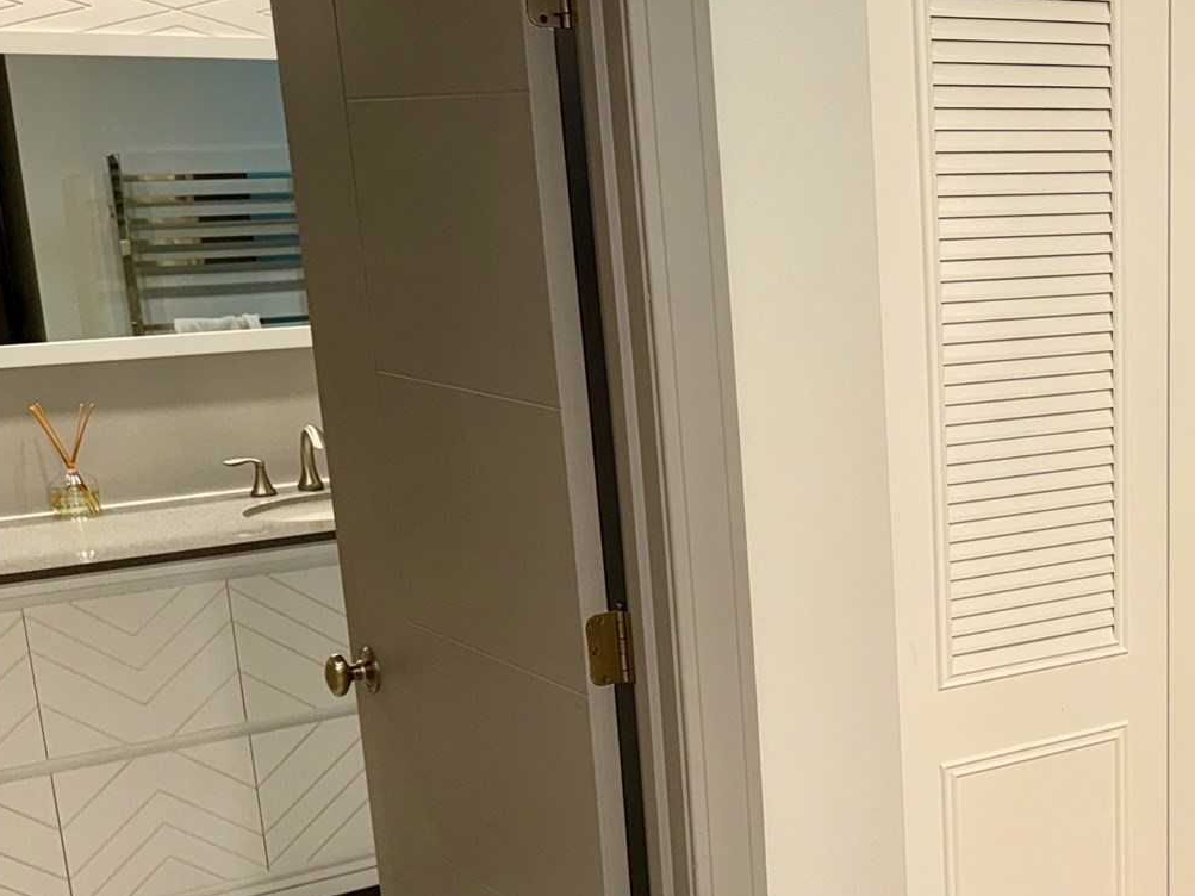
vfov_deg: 29.4
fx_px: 1691
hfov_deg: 36.4
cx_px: 1090
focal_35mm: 49
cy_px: 617
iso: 80
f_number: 1.78
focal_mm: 6.76
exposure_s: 1/47
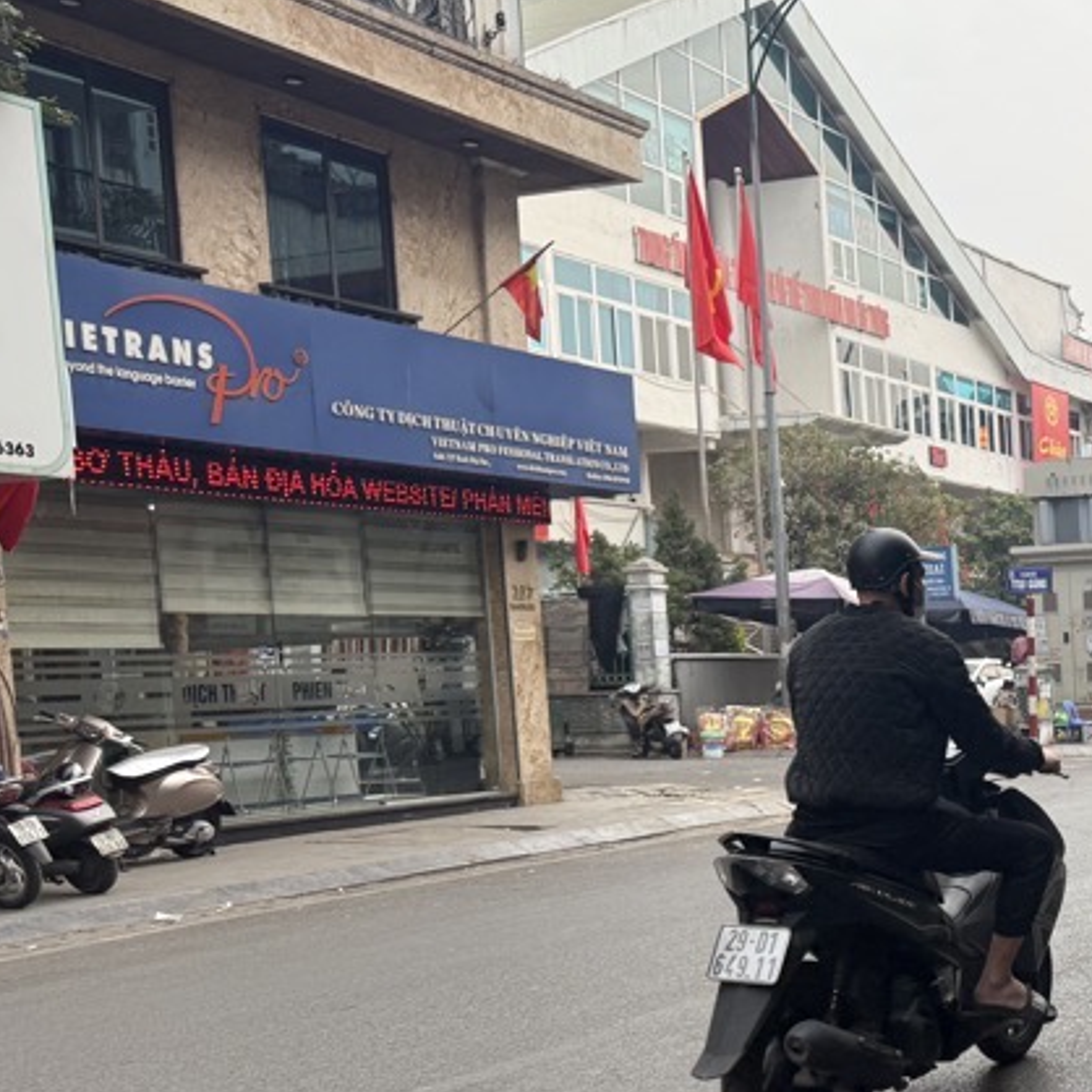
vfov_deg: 32.3
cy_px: 781
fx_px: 1856
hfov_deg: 28.5
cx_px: 1314
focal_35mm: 52
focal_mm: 6.76
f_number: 1.78
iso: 100
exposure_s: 1/1192
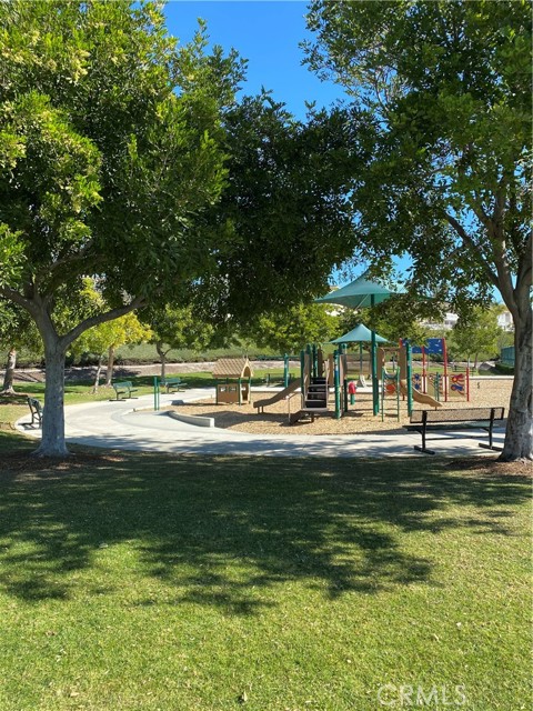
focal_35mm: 26
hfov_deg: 53.1
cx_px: 266
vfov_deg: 67.3
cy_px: 356
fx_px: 534
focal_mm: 4.25
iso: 32
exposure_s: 1/943
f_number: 1.8
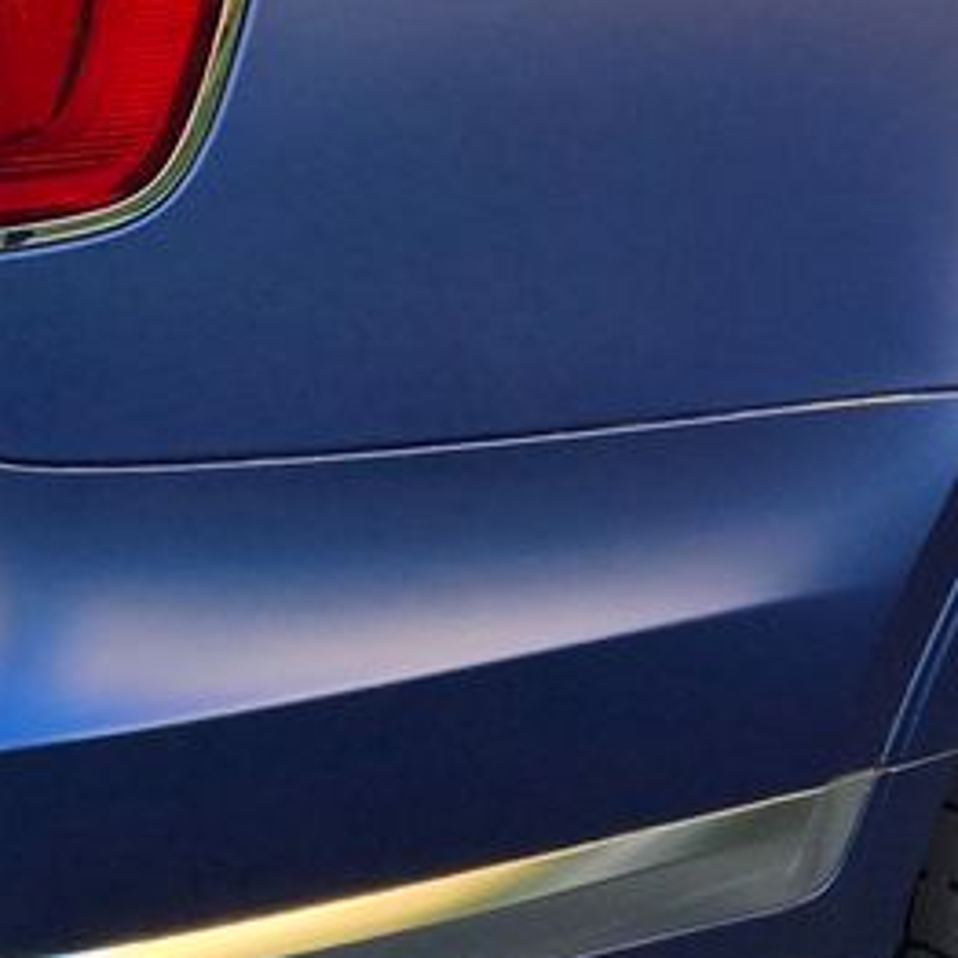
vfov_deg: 13.9
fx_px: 3883
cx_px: 812
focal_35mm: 124
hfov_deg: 14.0
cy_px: 48
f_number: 1.8
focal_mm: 5.4
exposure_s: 1/1501
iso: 80
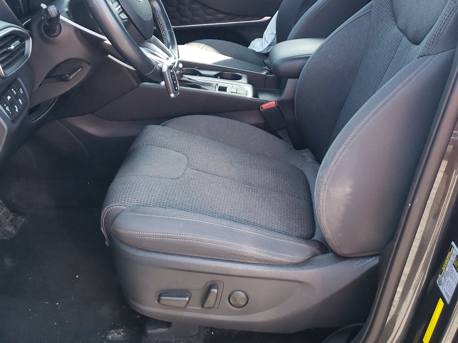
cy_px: 90
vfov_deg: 36.1
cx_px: 245
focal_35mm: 39
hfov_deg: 47.8
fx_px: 516
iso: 55
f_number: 1.5
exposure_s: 1/120
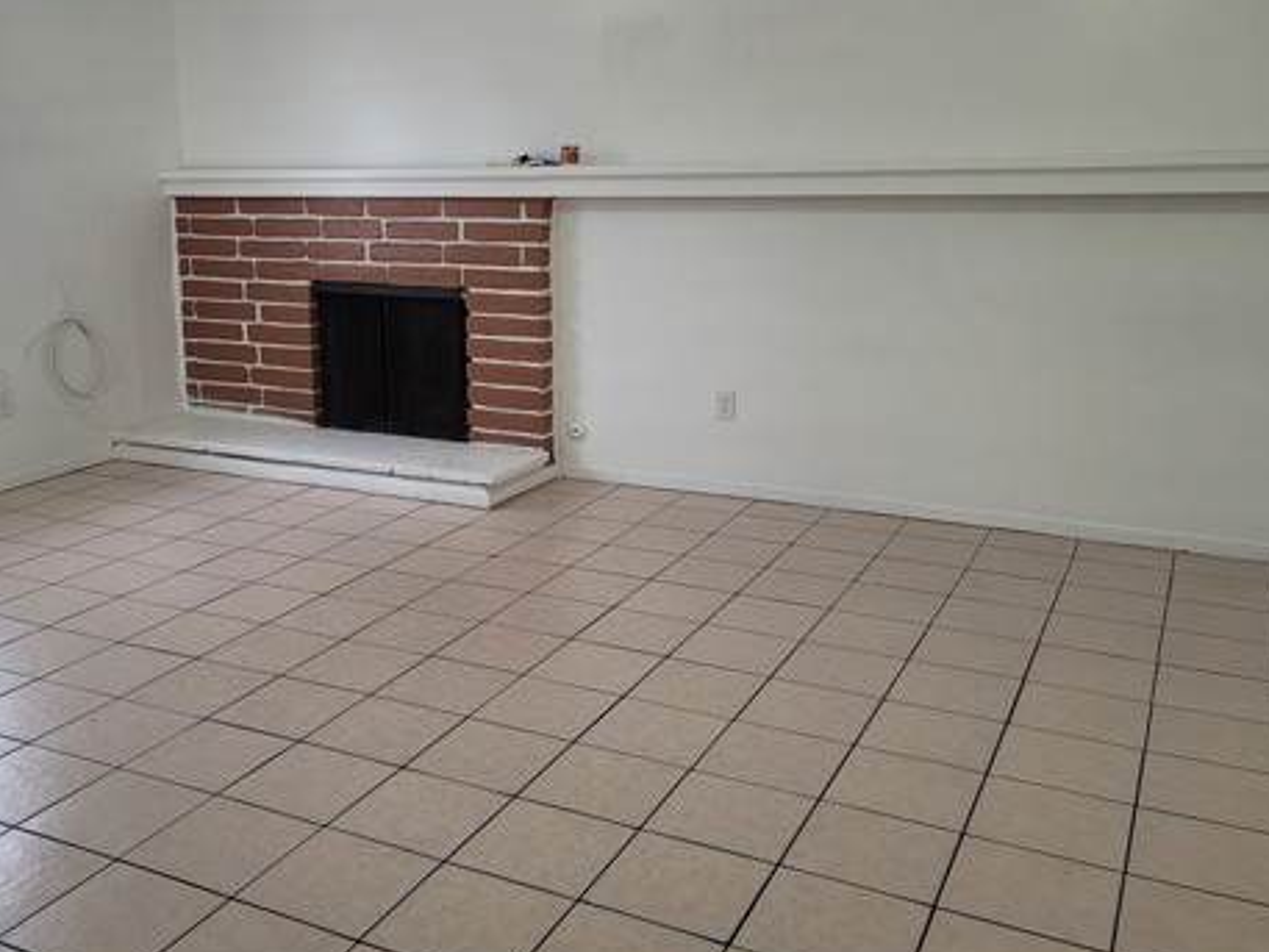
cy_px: 414
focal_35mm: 35
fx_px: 1283
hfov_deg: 52.4
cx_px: 530
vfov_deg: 40.6
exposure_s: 1/120
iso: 160
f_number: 1.8
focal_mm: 7
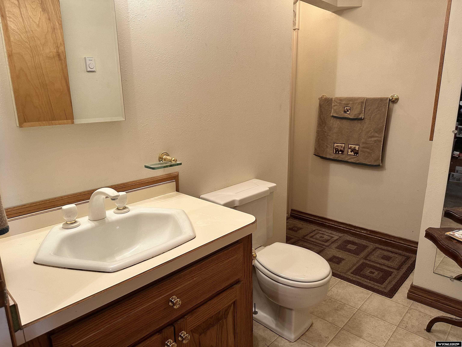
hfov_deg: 71.6
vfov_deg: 56.8
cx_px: 231
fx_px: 320
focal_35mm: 24
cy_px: 174
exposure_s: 1/60
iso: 200
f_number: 1.78
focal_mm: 6.86
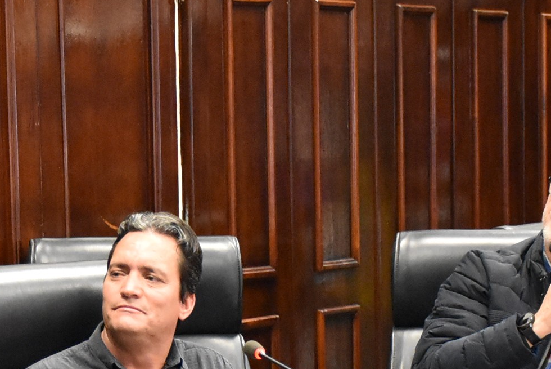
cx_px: 125
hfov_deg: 11.8
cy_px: 377
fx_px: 2665
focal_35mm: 174
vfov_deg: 7.9
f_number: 4.2
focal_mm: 38
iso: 5000
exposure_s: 1/60
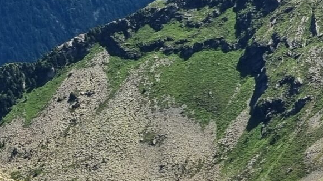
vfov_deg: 9.6
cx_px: 692
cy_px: 1
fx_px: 1070
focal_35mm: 125
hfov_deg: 13.9
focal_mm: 5.4
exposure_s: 1/2584
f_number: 1.8
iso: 50
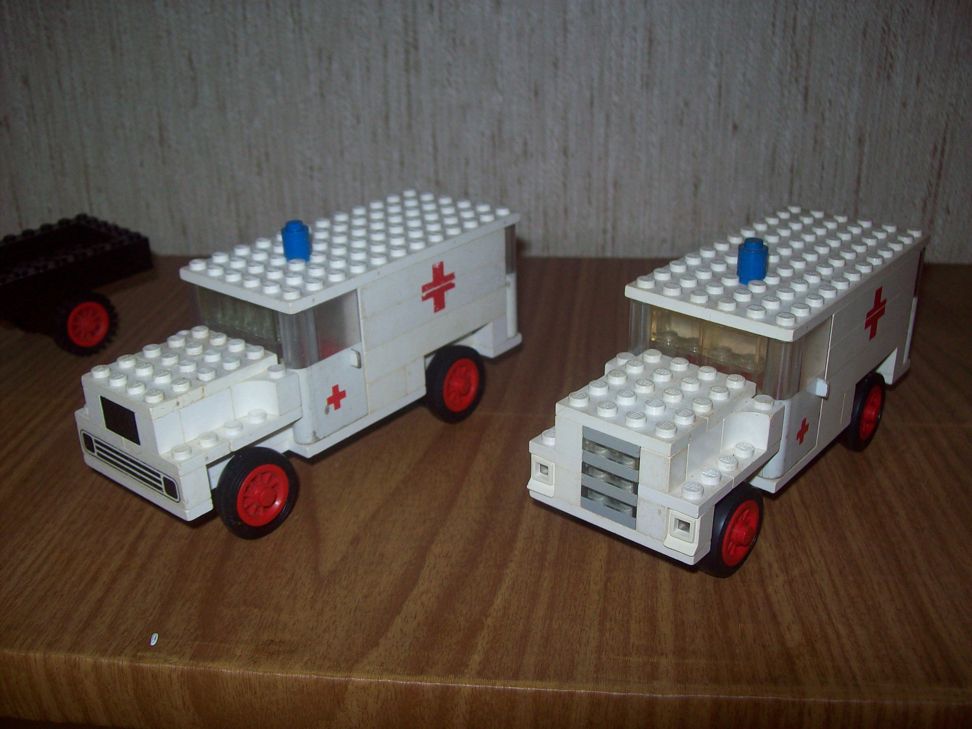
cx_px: 486
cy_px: 364
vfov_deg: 39.7
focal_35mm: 36
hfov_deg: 51.4
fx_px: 1011
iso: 80
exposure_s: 1/64
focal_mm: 6
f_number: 2.7
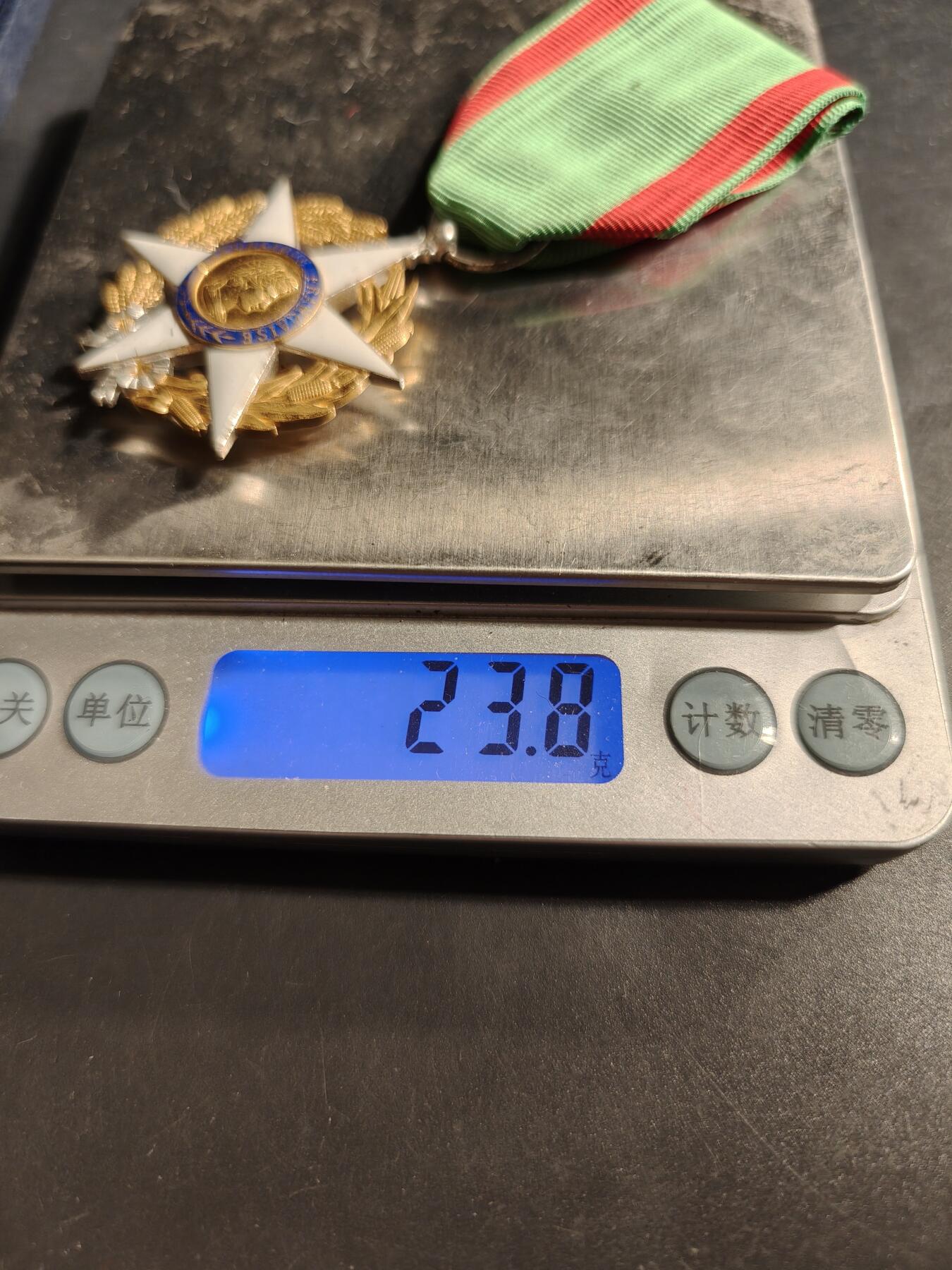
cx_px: 476
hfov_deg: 58.9
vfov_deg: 73.9
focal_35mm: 23
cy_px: 635
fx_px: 843
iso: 200
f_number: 1.6
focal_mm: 6.06
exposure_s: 1/200
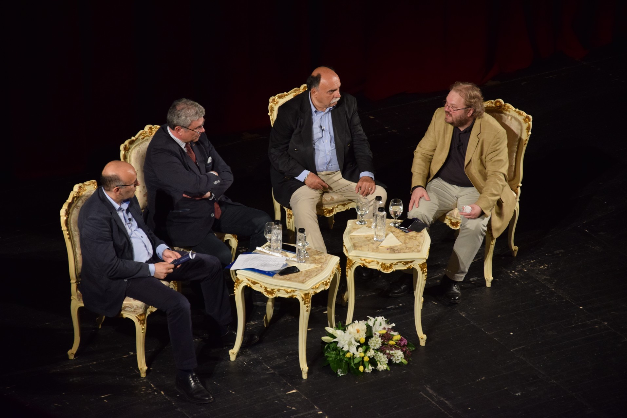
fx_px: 2743
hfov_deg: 13.0
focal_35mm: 158
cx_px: 314
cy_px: 209
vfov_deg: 8.7
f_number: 5.6
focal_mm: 105
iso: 1000
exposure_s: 1/100
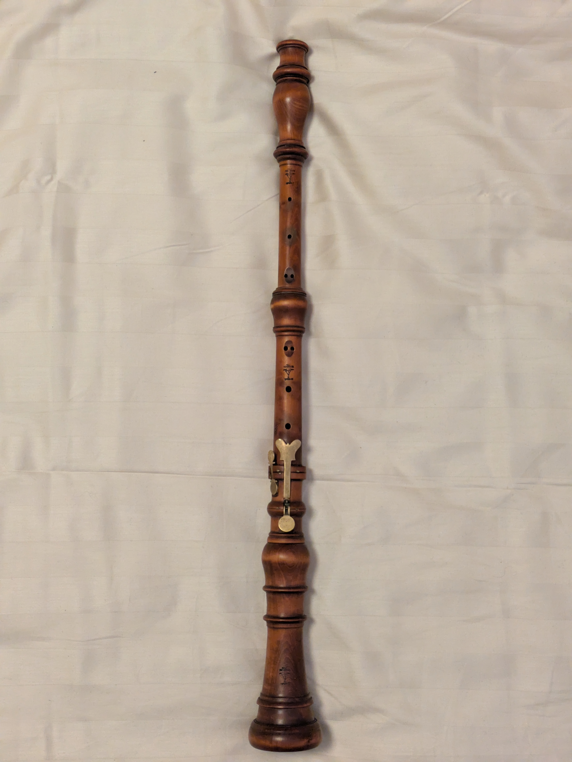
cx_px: 286
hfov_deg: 28.6
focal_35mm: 51
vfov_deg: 37.5
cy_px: 381
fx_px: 1123
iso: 402
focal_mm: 5.43
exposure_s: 1/25
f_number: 1.89
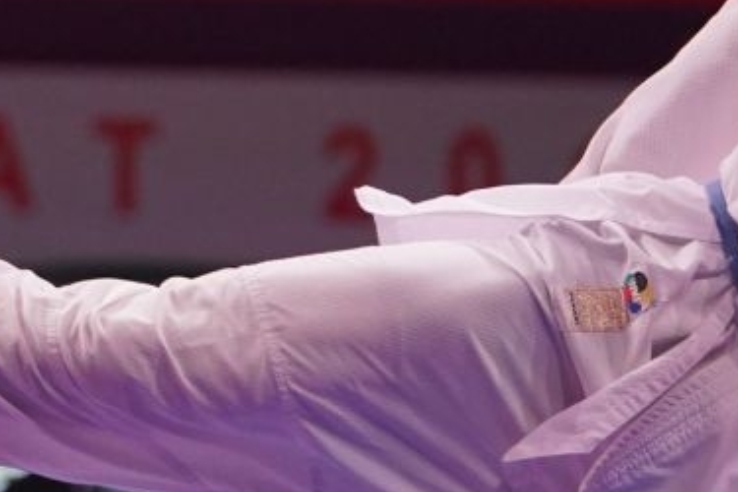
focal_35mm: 557
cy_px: 279
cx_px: 331
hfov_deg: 3.7
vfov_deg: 2.5
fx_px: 11418
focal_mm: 116
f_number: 2.8
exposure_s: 1/1000
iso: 2500
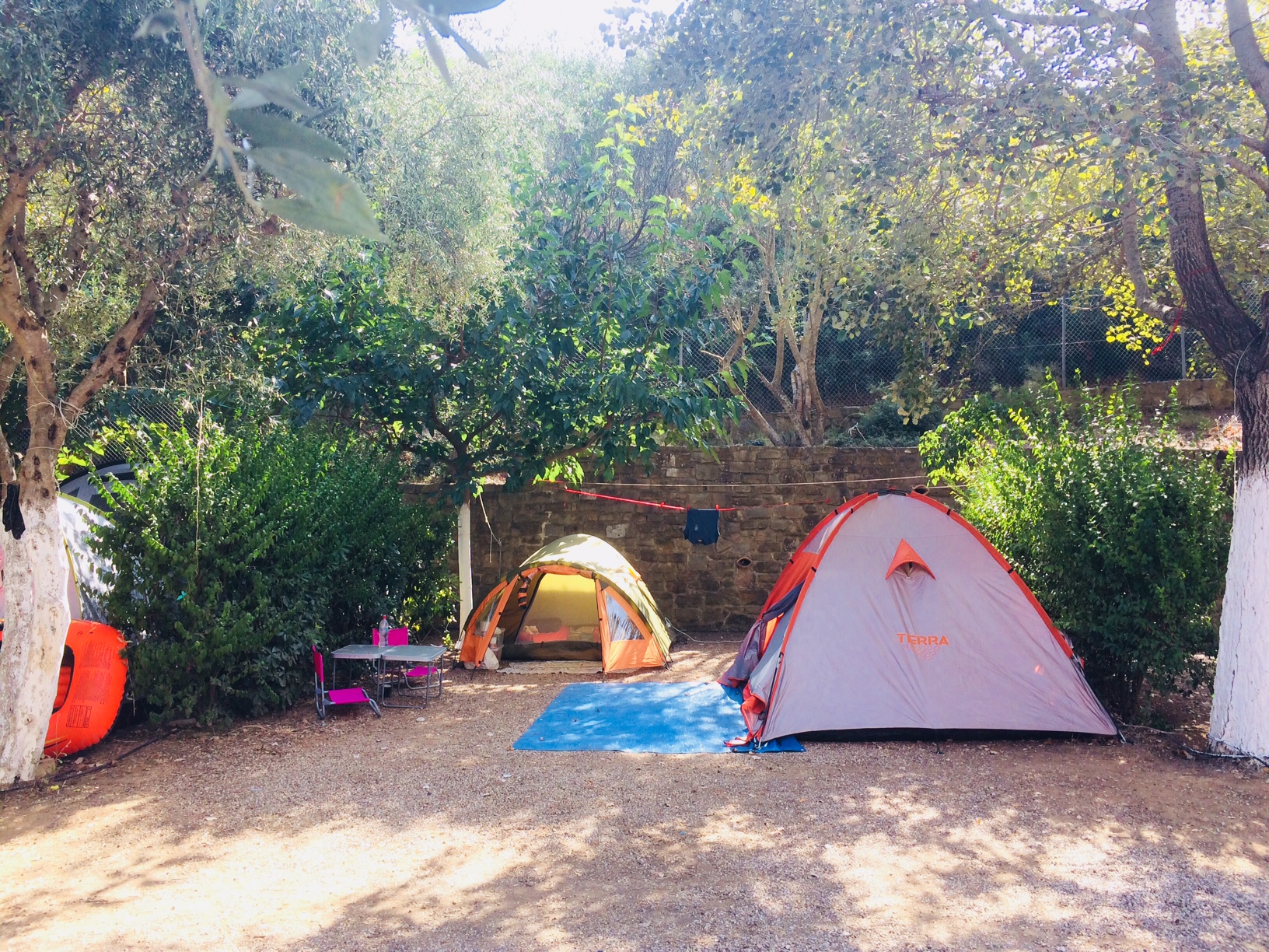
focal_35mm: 29
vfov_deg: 48.2
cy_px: 476
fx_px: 1063
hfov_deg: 61.7
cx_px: 634
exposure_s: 1/321
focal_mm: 4.15
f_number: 2.2
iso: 32
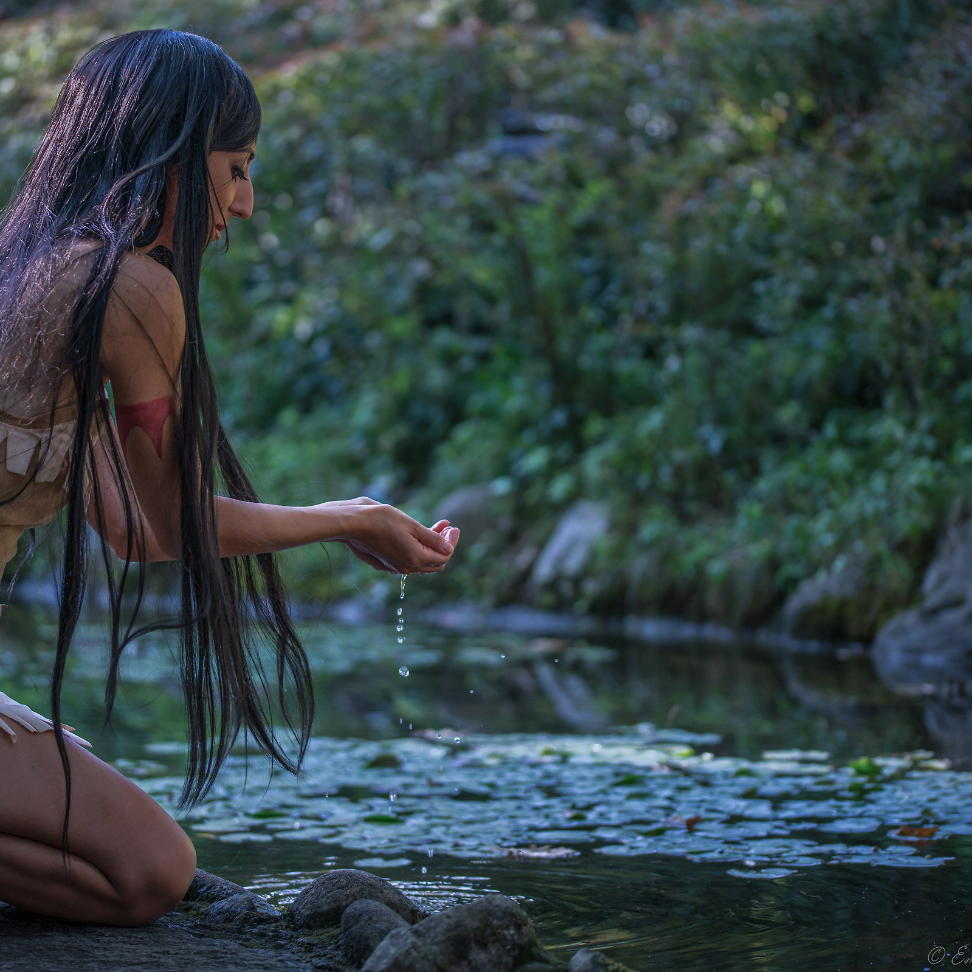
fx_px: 4257
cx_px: 307
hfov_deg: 13.0
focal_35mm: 134
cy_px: 486
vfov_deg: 13.0
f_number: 3
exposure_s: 1/320
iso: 500
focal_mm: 105
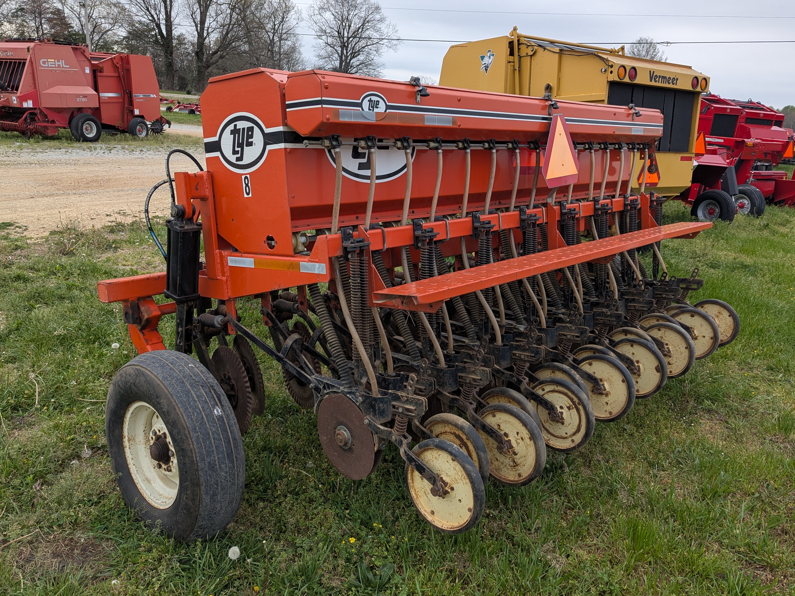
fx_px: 643
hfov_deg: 63.4
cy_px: 294
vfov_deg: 49.7
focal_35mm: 28
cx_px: 406
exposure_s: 1/385
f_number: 1.85
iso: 48
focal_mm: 6.81
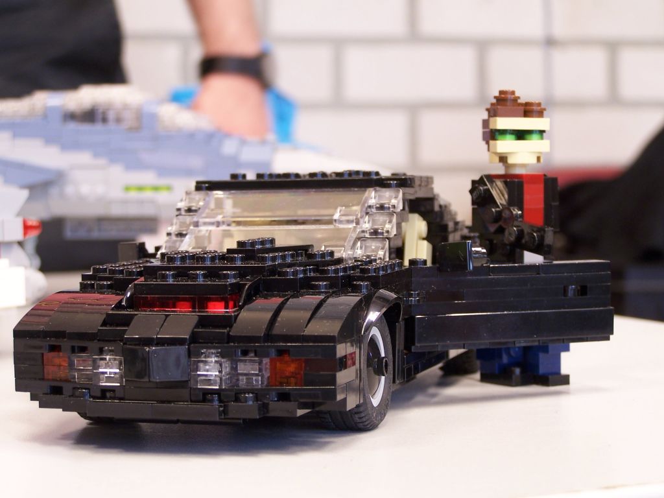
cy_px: 249
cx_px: 332
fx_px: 1573
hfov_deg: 23.8
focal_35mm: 82
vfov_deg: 18.0
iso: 80
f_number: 3.2
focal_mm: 13.7
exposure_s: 1/4
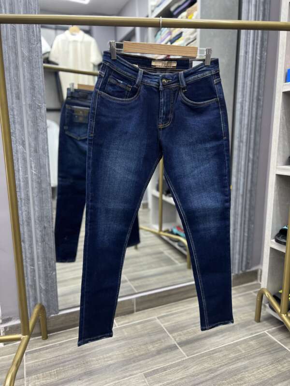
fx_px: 290
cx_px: 145
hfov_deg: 53.1
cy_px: 193
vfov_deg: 67.3
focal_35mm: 26
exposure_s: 1/60
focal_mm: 5.7
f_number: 1.5
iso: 160
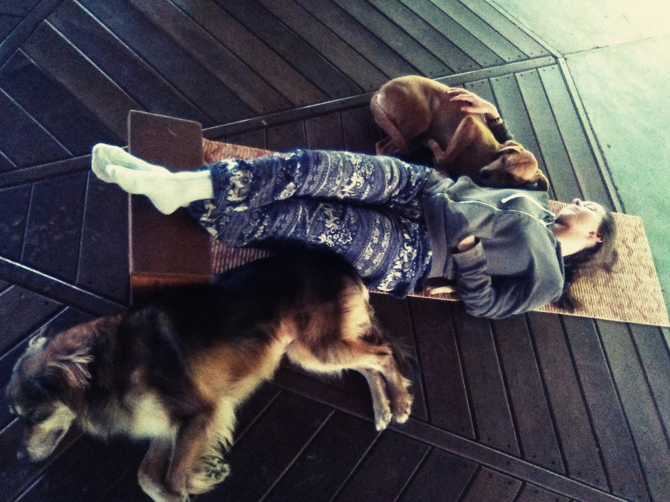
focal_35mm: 28
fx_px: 542
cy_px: 251
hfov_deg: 63.4
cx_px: 335
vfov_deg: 49.7
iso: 1400
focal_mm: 2.34
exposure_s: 1/17
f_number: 2.2
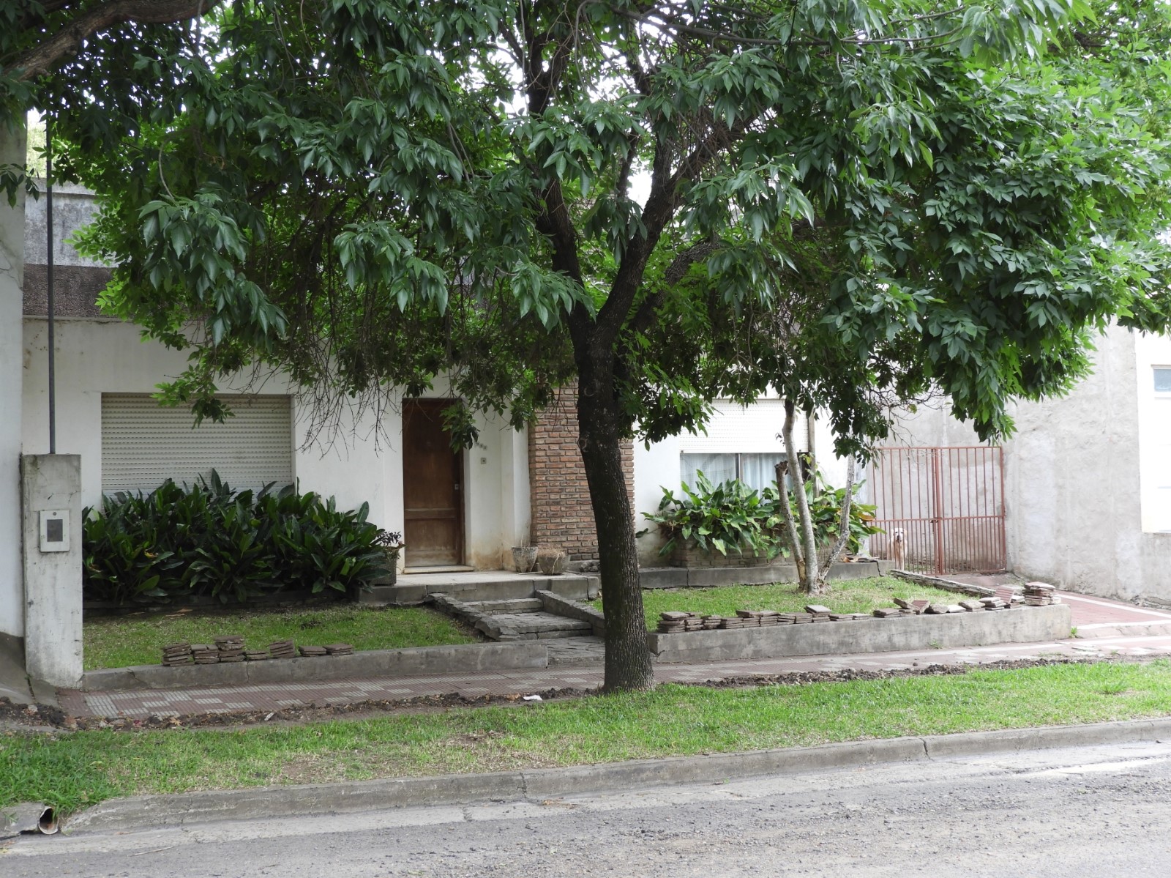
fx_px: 1522
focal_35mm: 45
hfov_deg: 42.1
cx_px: 586
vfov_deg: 32.2
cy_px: 439
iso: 125
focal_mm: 8.1
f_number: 4
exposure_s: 1/30
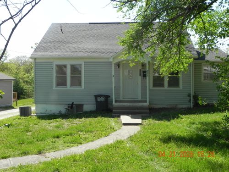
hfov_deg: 45.8
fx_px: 271
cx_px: 114
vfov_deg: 35.1
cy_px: 86
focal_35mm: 41
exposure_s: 1/248
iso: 160
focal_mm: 7.3
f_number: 6.3
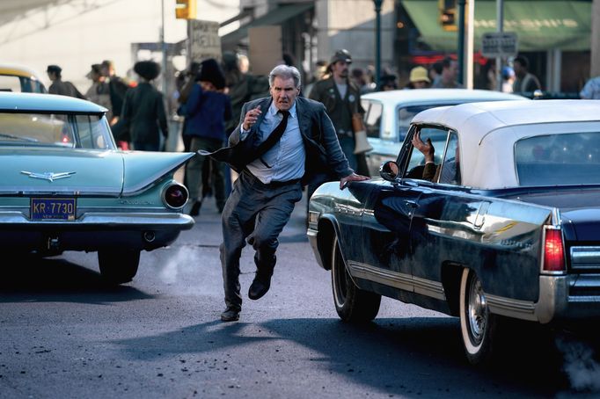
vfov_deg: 7.3
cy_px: 200
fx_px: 3115
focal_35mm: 187
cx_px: 300
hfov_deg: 11.0
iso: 320
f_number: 3.5
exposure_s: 1/1250
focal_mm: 187
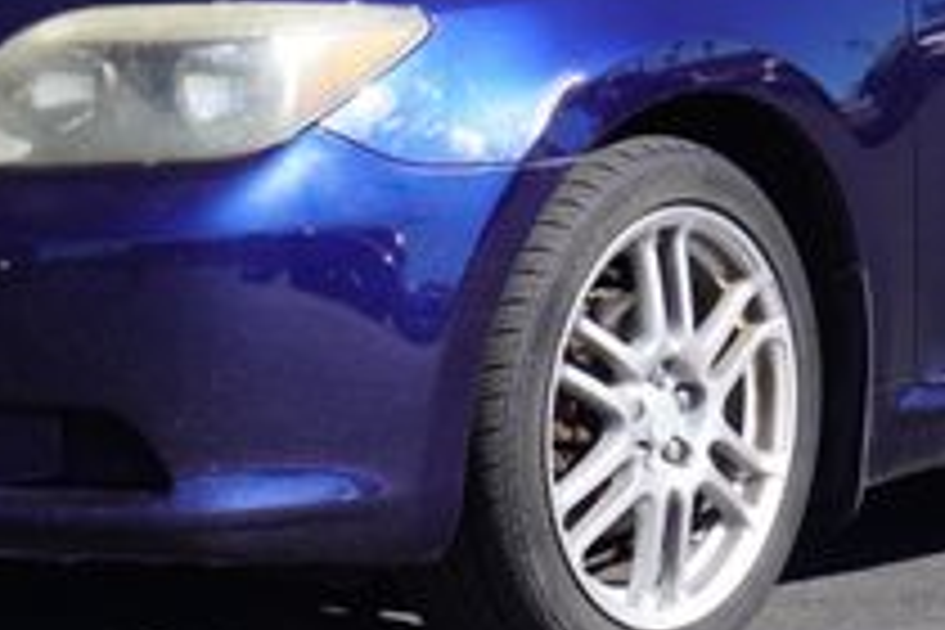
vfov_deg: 7.7
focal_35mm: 179
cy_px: 104
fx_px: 4686
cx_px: 536
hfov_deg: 11.5
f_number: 10
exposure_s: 1/100
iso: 100
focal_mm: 39
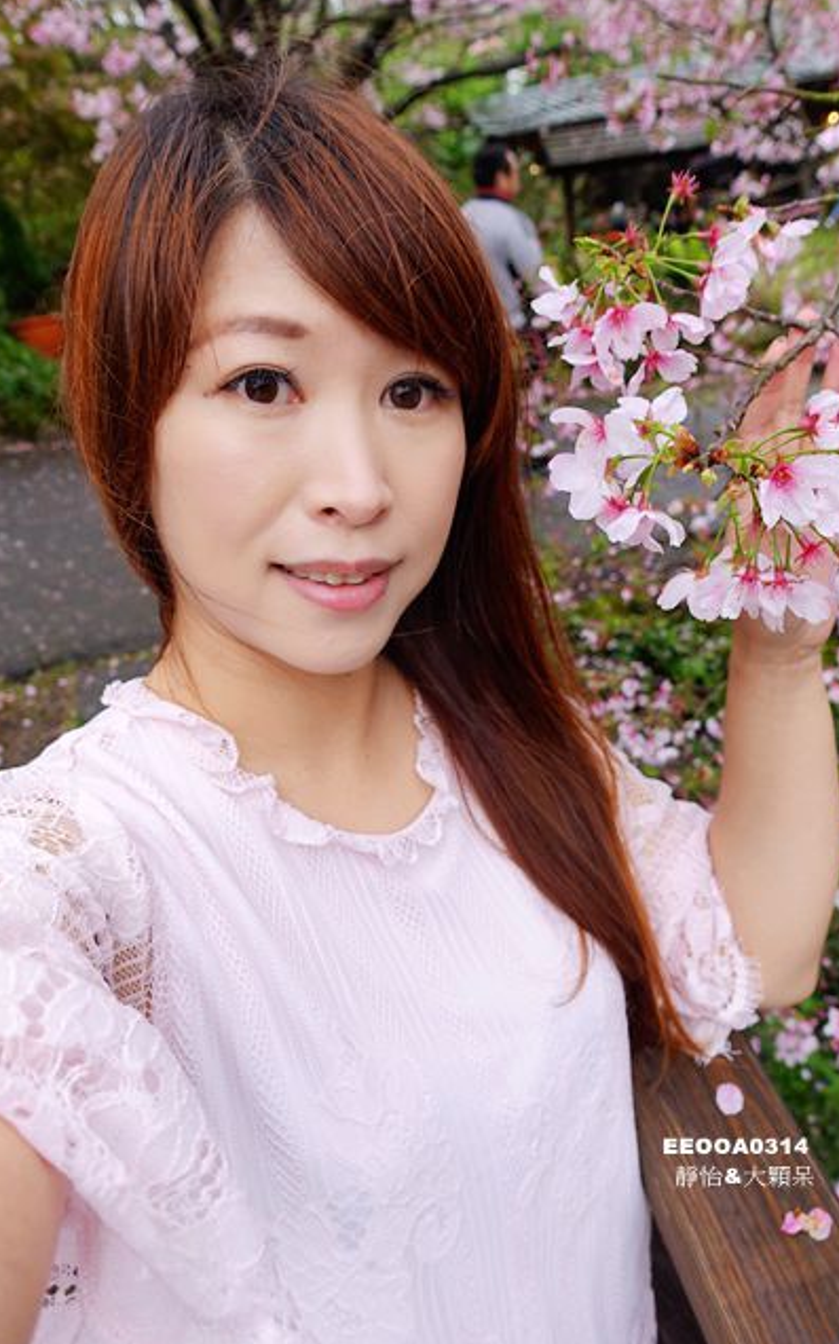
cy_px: 664
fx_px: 915
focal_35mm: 25
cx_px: 441
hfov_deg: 49.2
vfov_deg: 72.6
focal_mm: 8.8
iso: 125
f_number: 2.8
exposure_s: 1/320
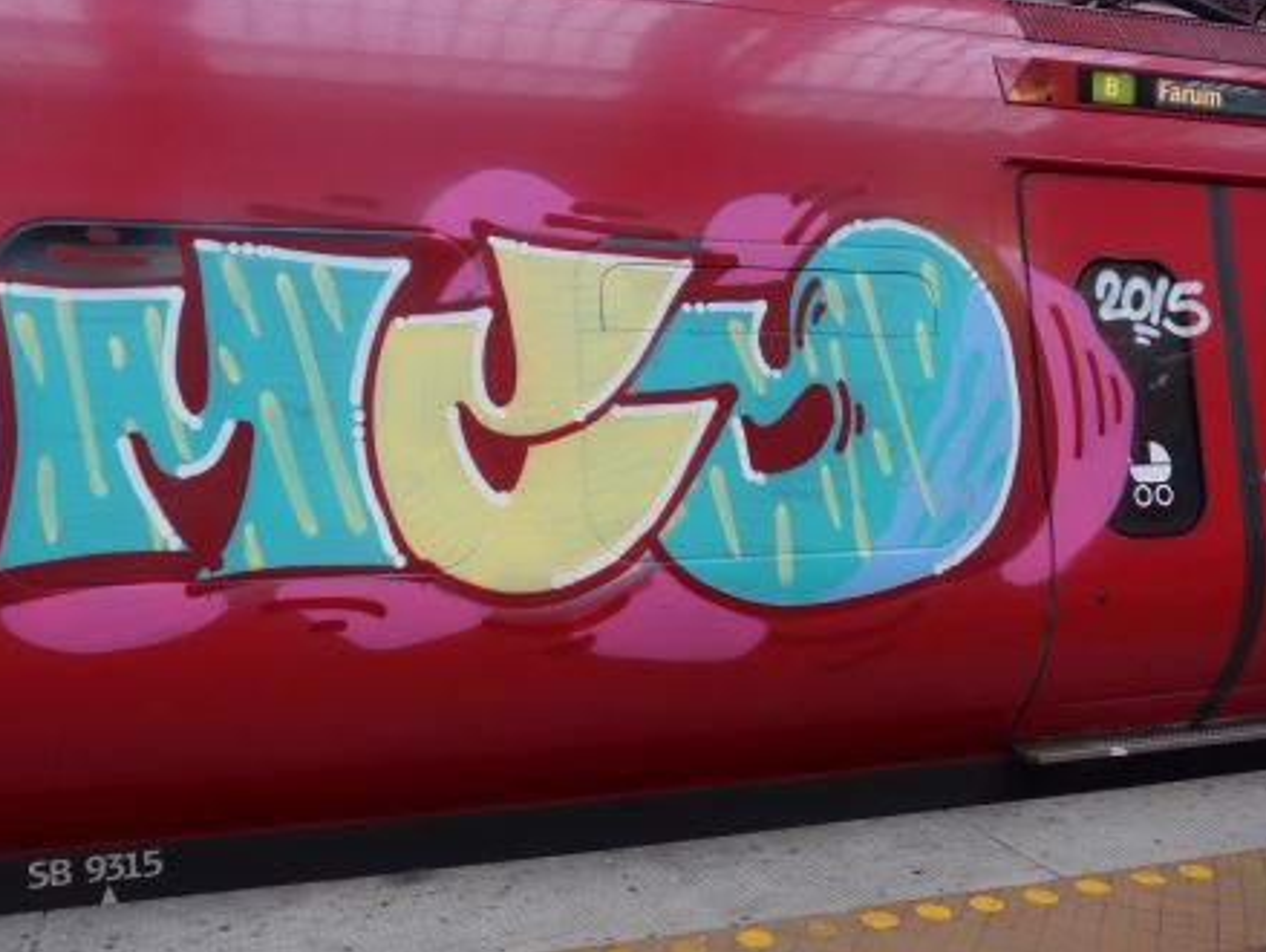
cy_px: 434
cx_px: 580
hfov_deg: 55.2
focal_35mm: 33
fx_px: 1208
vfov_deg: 43.0
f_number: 2
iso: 100
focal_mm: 6
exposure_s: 1/60
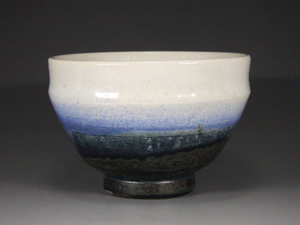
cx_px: 150
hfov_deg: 20.9
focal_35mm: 94
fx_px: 815
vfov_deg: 15.7
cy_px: 112
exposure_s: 1/80
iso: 400
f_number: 5
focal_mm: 16.7
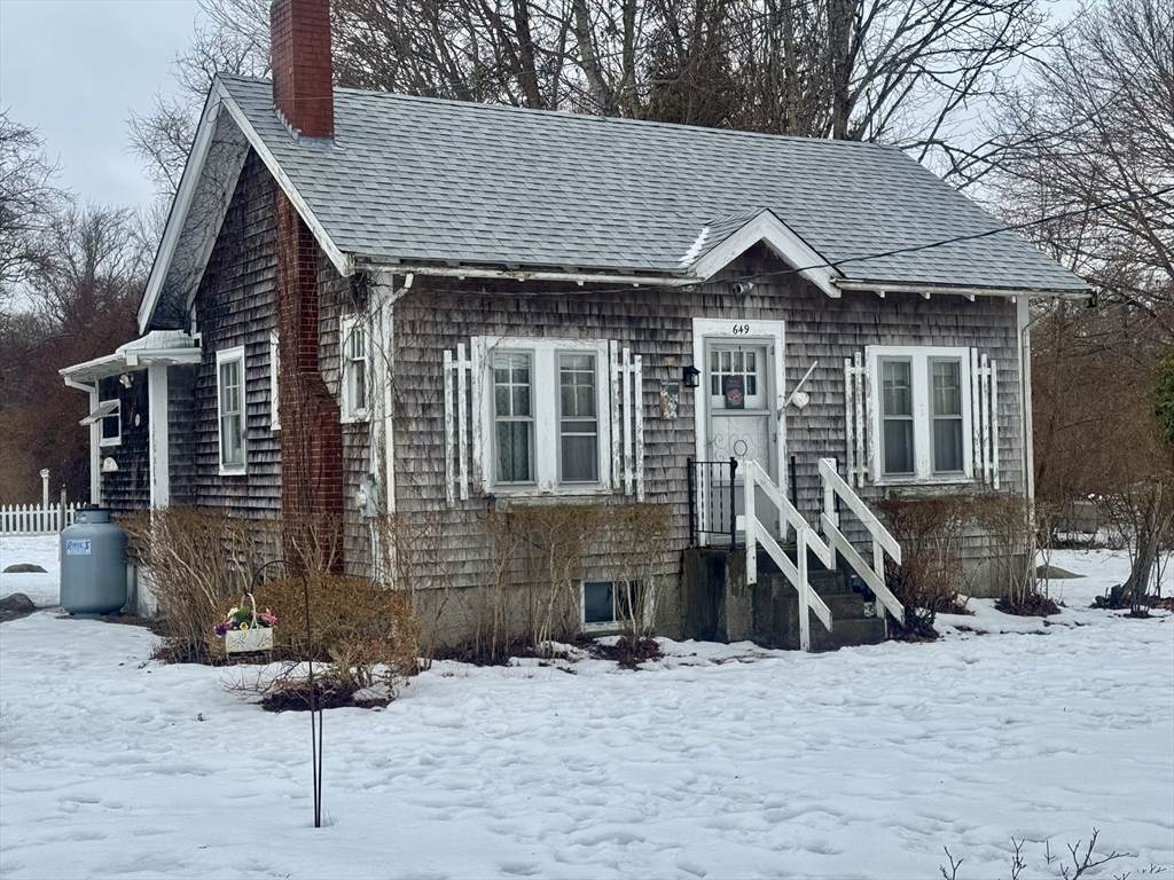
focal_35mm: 48
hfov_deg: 39.7
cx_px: 587
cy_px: 440
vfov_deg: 30.3
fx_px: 1628
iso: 64
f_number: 1.78
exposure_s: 1/1193
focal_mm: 6.76
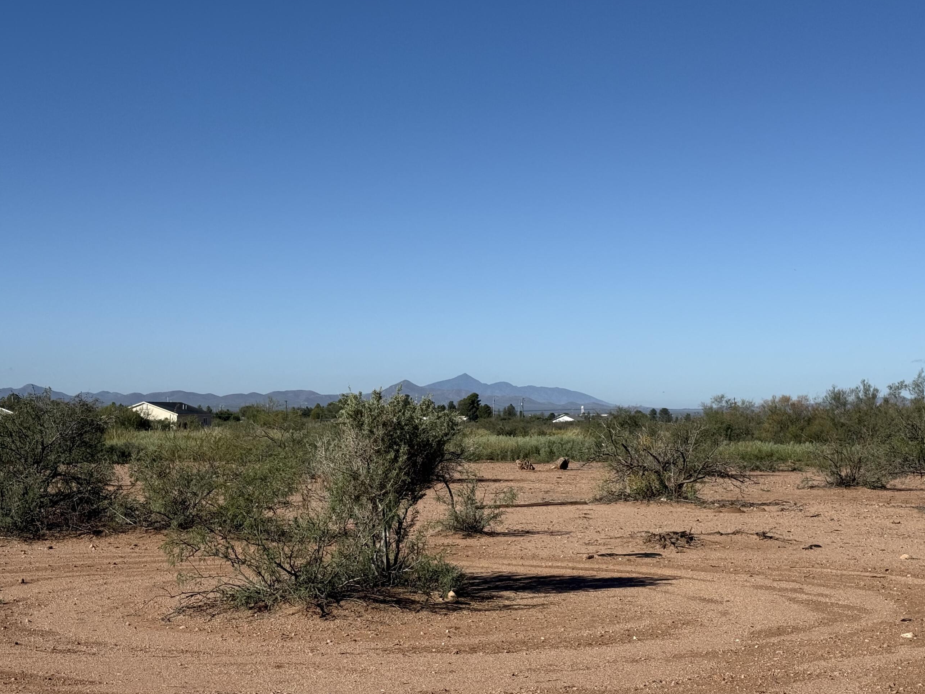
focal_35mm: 56
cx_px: 508
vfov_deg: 26.1
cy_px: 394
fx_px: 1497
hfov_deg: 34.3
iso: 64
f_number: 1.78
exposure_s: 1/7143
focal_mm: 6.76
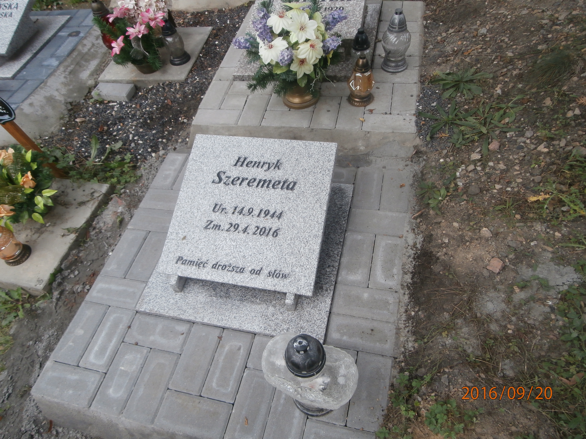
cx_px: 293
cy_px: 220
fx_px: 406
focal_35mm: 24
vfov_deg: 56.8
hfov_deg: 71.6
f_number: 3
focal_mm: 4.2
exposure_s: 1/320
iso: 100
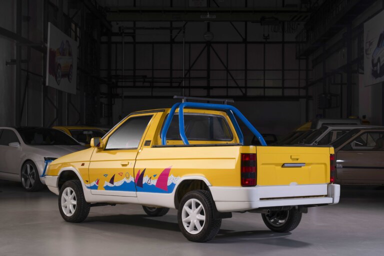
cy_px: 128
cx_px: 192
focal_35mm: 70
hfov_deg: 28.8
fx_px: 747
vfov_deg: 19.5
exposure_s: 1.3
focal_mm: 70
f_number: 10
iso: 100
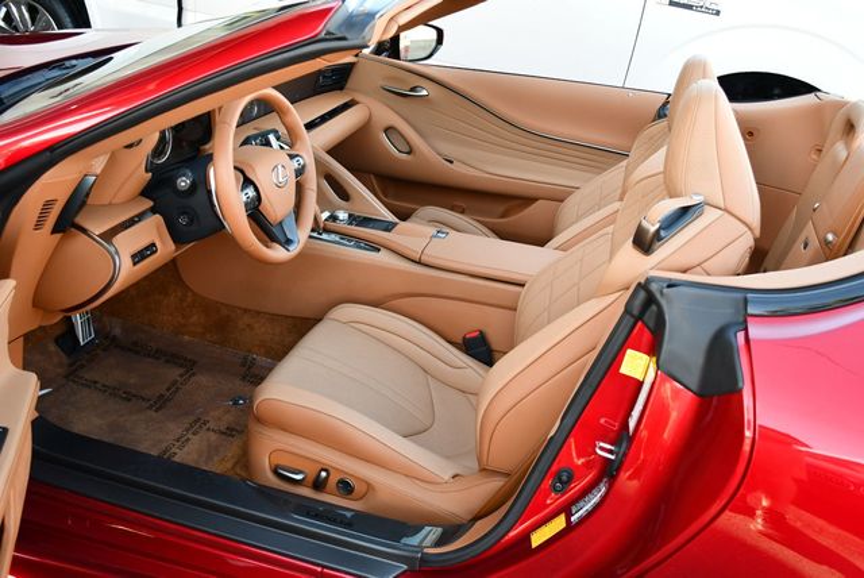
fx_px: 865
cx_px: 432
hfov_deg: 53.1
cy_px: 289
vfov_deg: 36.9
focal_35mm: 36
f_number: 3.5
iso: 500
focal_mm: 18
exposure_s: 1/250
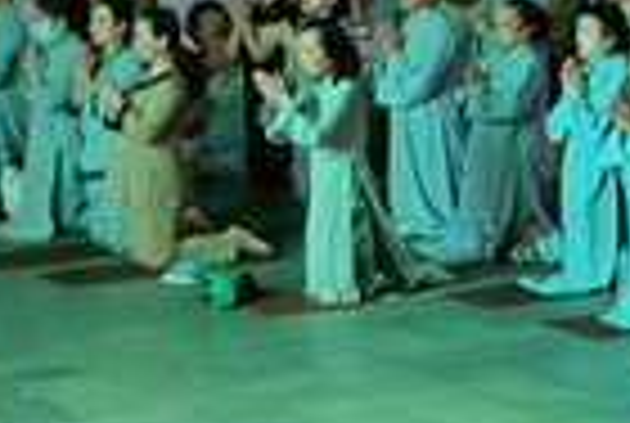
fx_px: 3735
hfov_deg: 9.0
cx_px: 1332
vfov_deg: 6.3
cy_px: -331
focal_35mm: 213
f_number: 4.5
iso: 2000
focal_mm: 46
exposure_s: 1/80
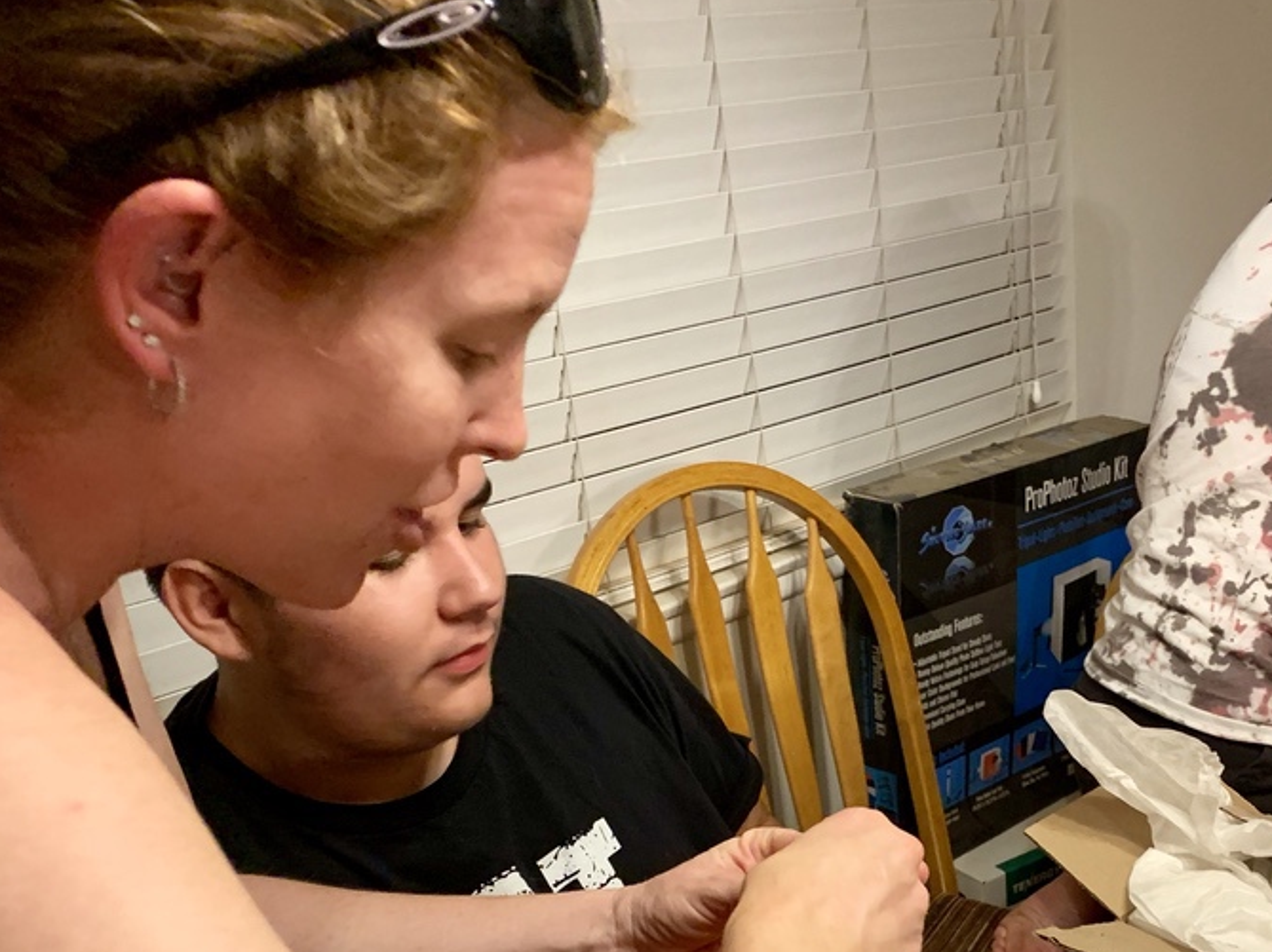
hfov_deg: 44.2
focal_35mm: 42
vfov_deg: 33.5
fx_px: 1543
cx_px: 835
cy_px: 743
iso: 320
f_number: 1.8
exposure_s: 1/40
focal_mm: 4.25
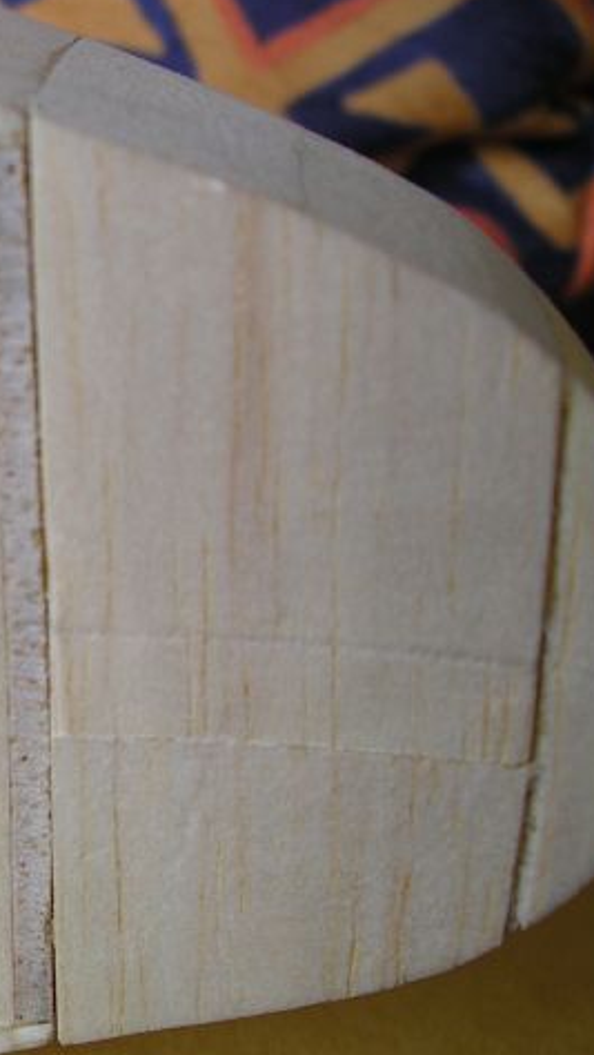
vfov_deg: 31.0
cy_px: 582
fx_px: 1902
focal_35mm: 68
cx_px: -158
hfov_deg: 16.8
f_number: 2.8
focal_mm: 7.8
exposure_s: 1/72
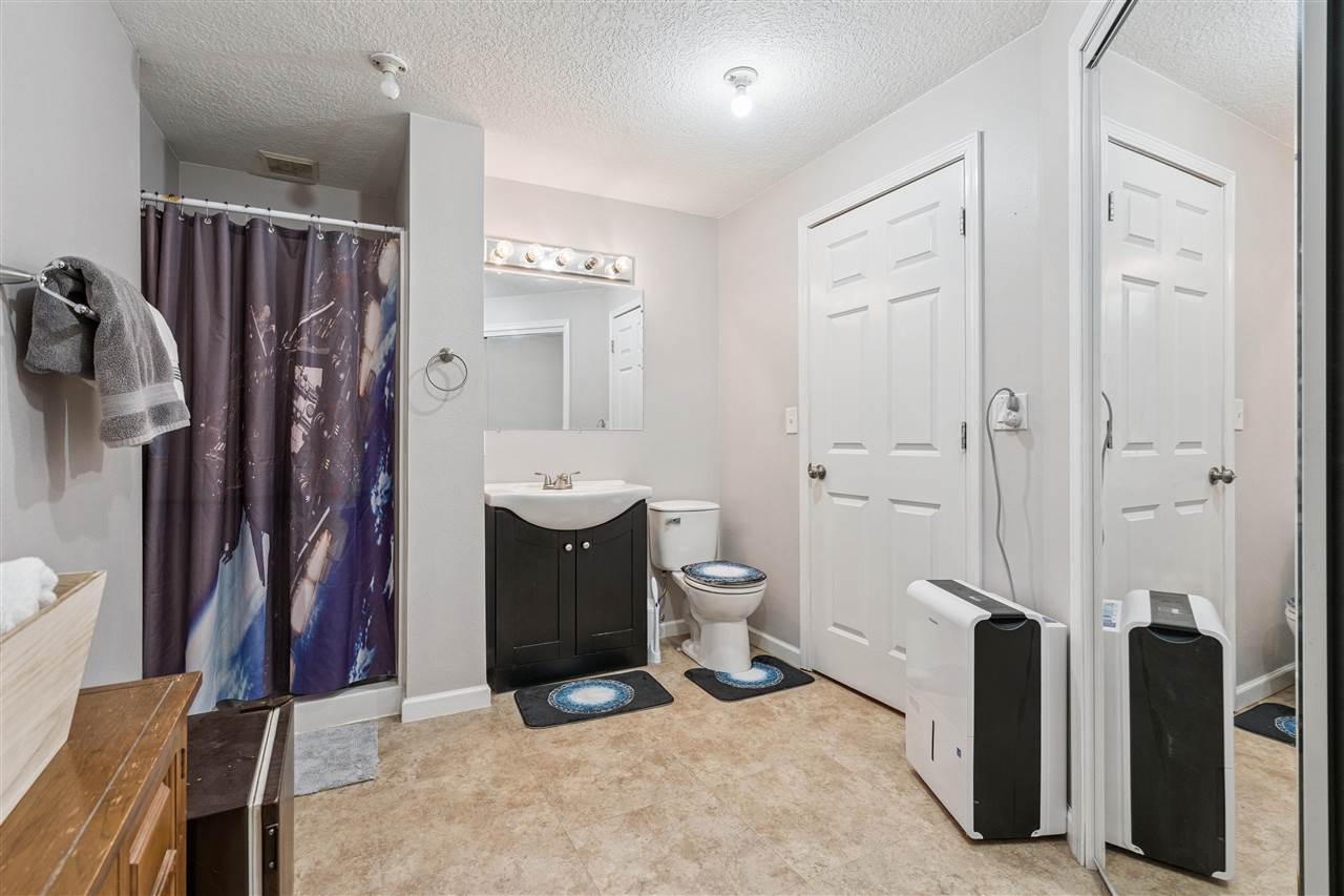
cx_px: 672
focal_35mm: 16
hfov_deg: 96.7
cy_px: 448
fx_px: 597
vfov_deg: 73.7
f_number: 8
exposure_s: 1/40
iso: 800
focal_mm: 16
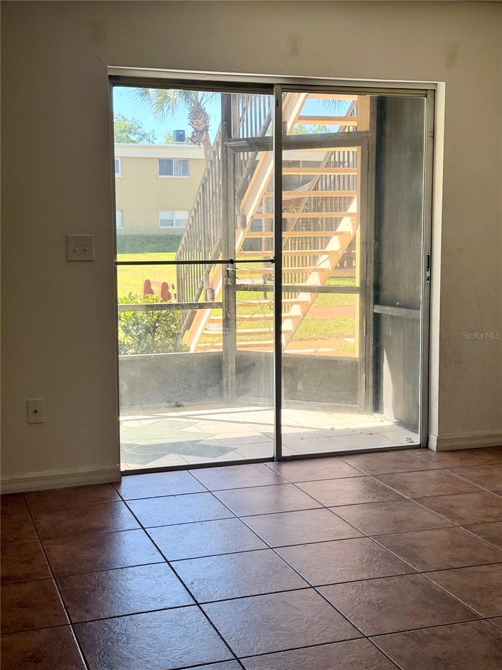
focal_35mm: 48
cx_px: 251
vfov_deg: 39.7
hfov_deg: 30.3
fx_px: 928
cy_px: 335
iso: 64
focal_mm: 6.76
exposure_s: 1/675
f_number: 1.78
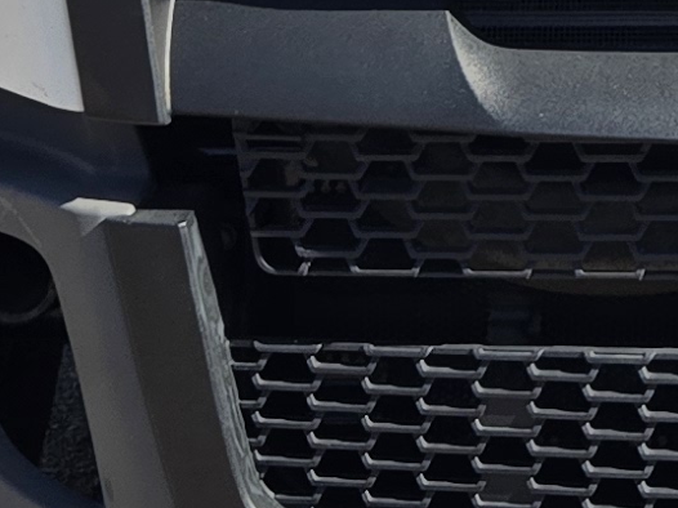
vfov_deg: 8.0
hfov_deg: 10.9
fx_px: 3426
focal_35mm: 175
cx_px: 1008
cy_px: -619
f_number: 1.8
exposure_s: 1/1672
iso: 25
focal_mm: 5.4
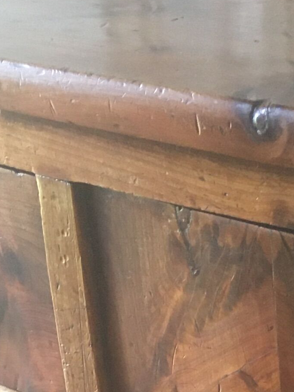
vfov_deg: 13.2
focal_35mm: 129
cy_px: 776
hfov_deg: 11.3
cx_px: 352
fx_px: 1460
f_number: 2.2
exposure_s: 1/33
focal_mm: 4.15
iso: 160
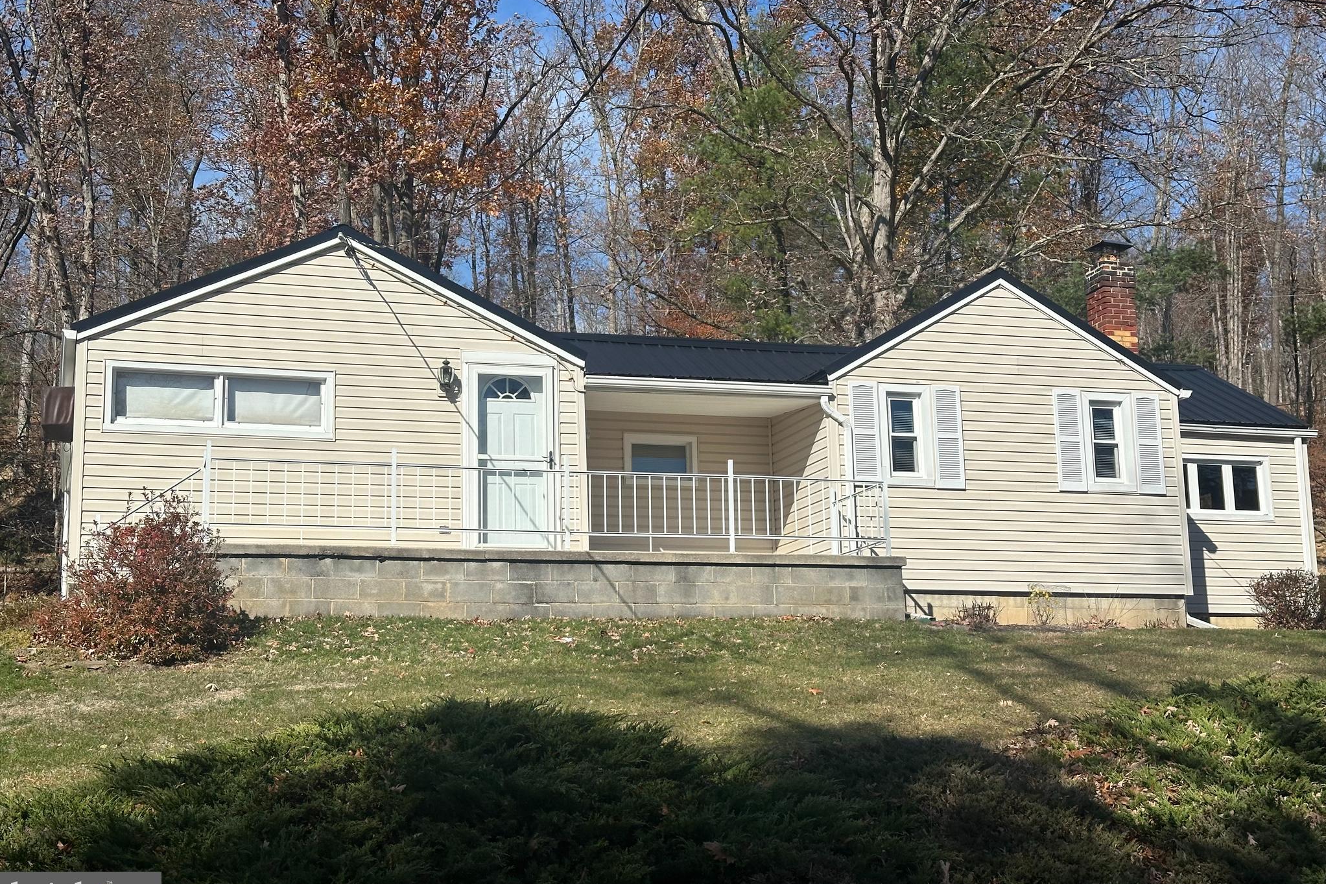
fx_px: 1841
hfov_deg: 39.6
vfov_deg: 27.0
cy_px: 427
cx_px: 663
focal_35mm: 50
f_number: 1.78
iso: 64
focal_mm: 6.86
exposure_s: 1/7092
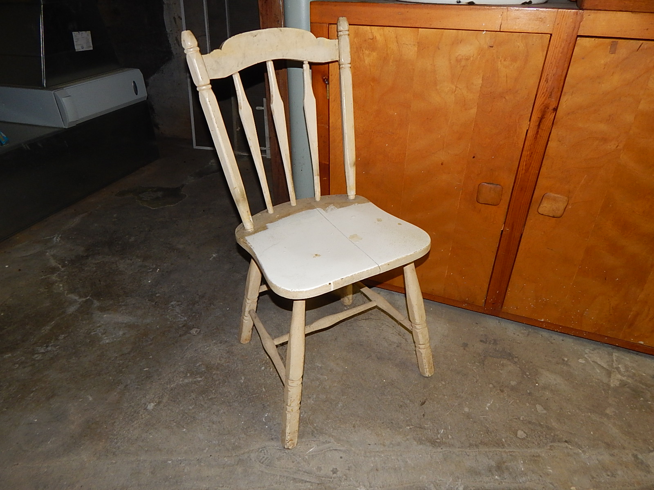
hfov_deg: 76.4
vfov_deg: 61.1
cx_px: 327
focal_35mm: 22
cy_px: 245
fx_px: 416
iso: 200
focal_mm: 4
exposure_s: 1/30
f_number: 3
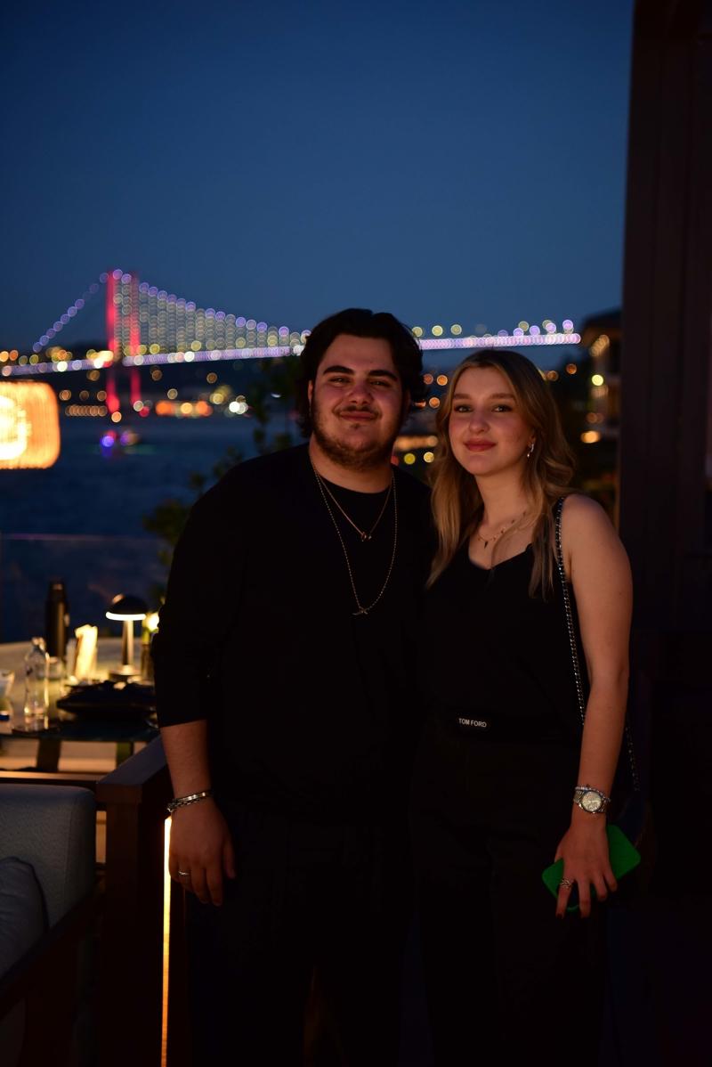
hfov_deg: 27.0
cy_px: 534
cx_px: 356
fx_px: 1482
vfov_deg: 39.6
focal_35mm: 50
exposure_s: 1/20
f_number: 2.8
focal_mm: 50
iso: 1600
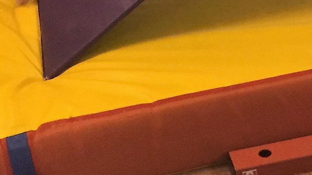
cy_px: -224
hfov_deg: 17.7
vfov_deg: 9.1
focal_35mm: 121
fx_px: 1001
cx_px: 139
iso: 200
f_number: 2.2
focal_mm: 4.15
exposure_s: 1/30
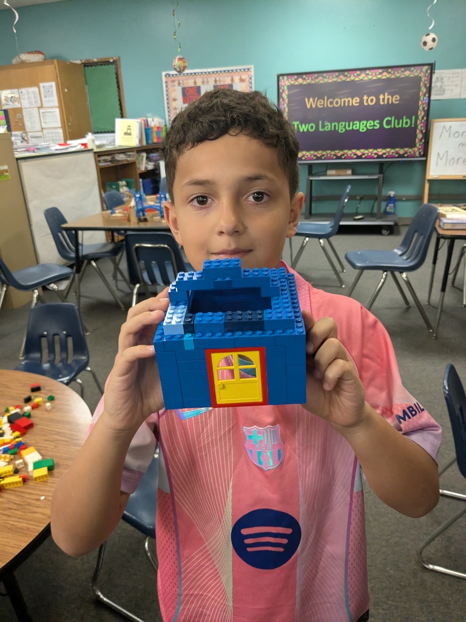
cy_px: 311
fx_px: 485
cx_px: 233
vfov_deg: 65.3
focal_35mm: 27
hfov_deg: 51.4
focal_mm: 4.38
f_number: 1.73
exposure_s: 1/120
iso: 582
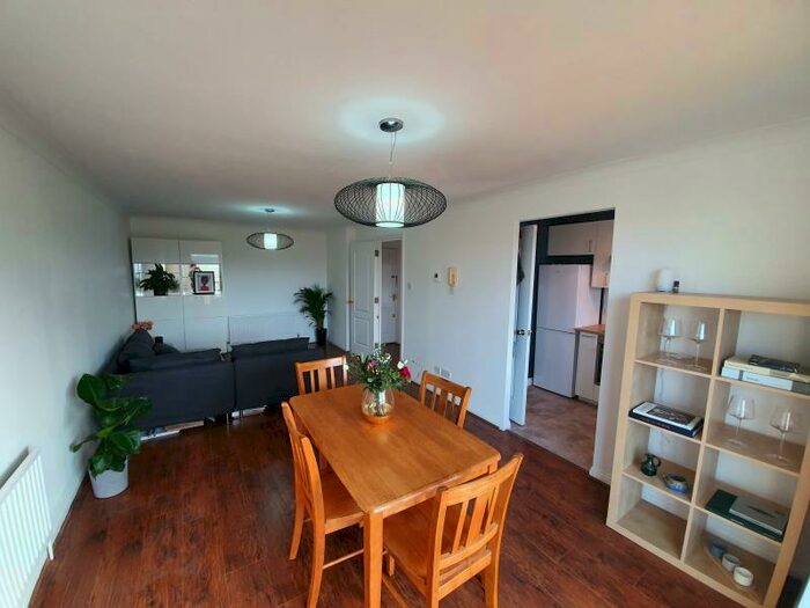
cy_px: 304
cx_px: 405
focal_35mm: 13
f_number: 2.2
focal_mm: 1.8
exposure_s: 1/50
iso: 125
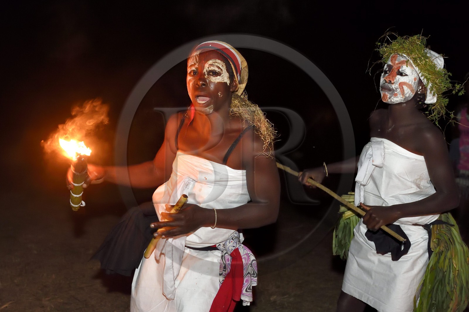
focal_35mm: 48
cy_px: 156
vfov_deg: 28.1
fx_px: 625
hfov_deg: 41.1
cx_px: 234
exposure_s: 1/30
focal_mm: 48
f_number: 4
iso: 6400
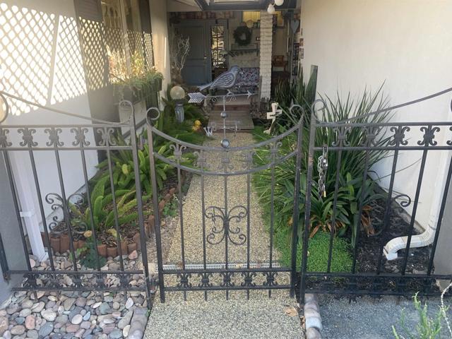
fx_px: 339
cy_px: 170
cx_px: 226
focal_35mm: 26
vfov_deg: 53.1
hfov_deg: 67.3
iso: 50
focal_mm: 4.25
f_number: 1.8
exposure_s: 1/121
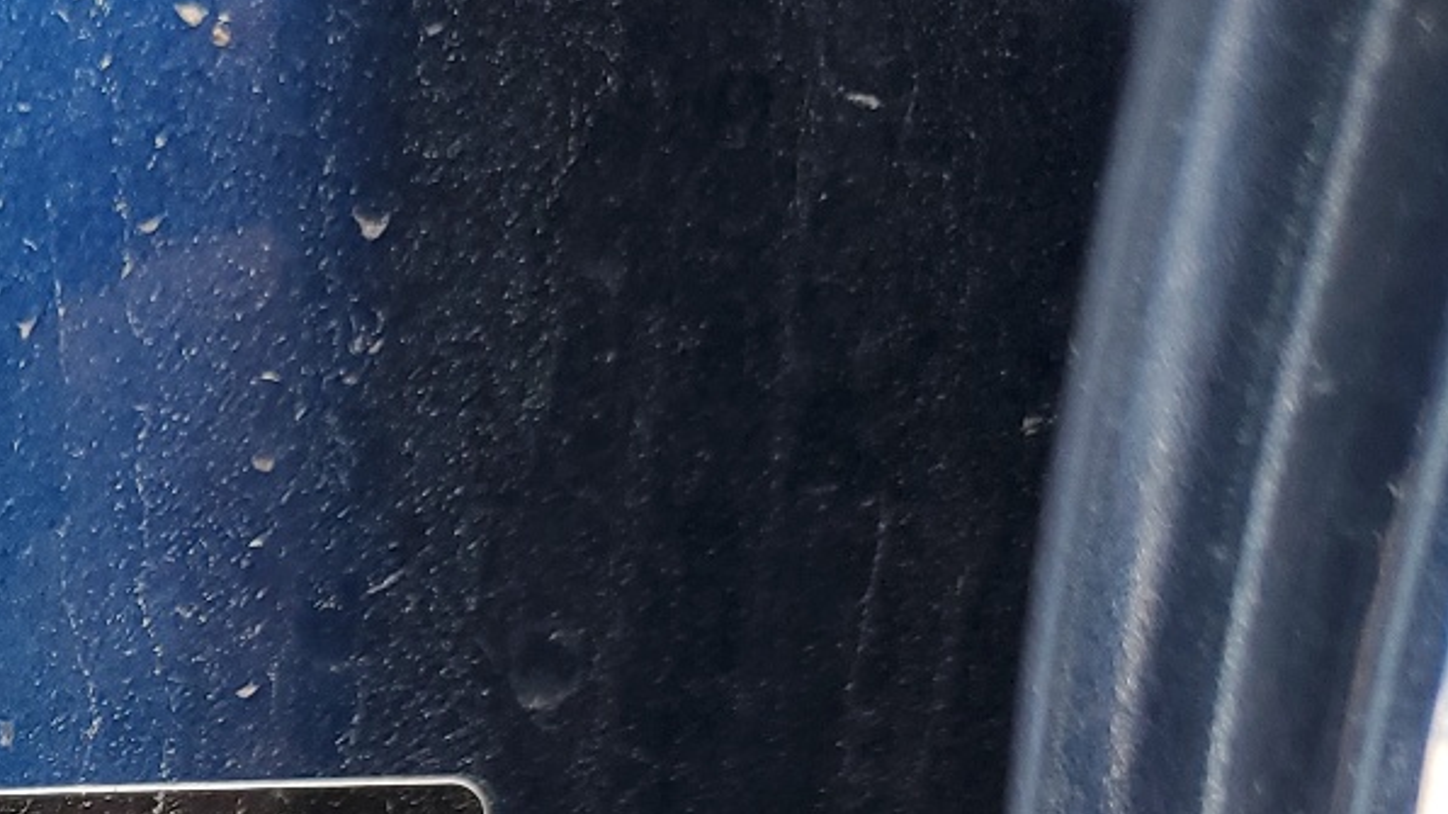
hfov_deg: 24.3
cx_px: -447
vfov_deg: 14.5
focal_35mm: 76
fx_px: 2918
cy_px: 1324
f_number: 1.5
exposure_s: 1/60.2
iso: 63
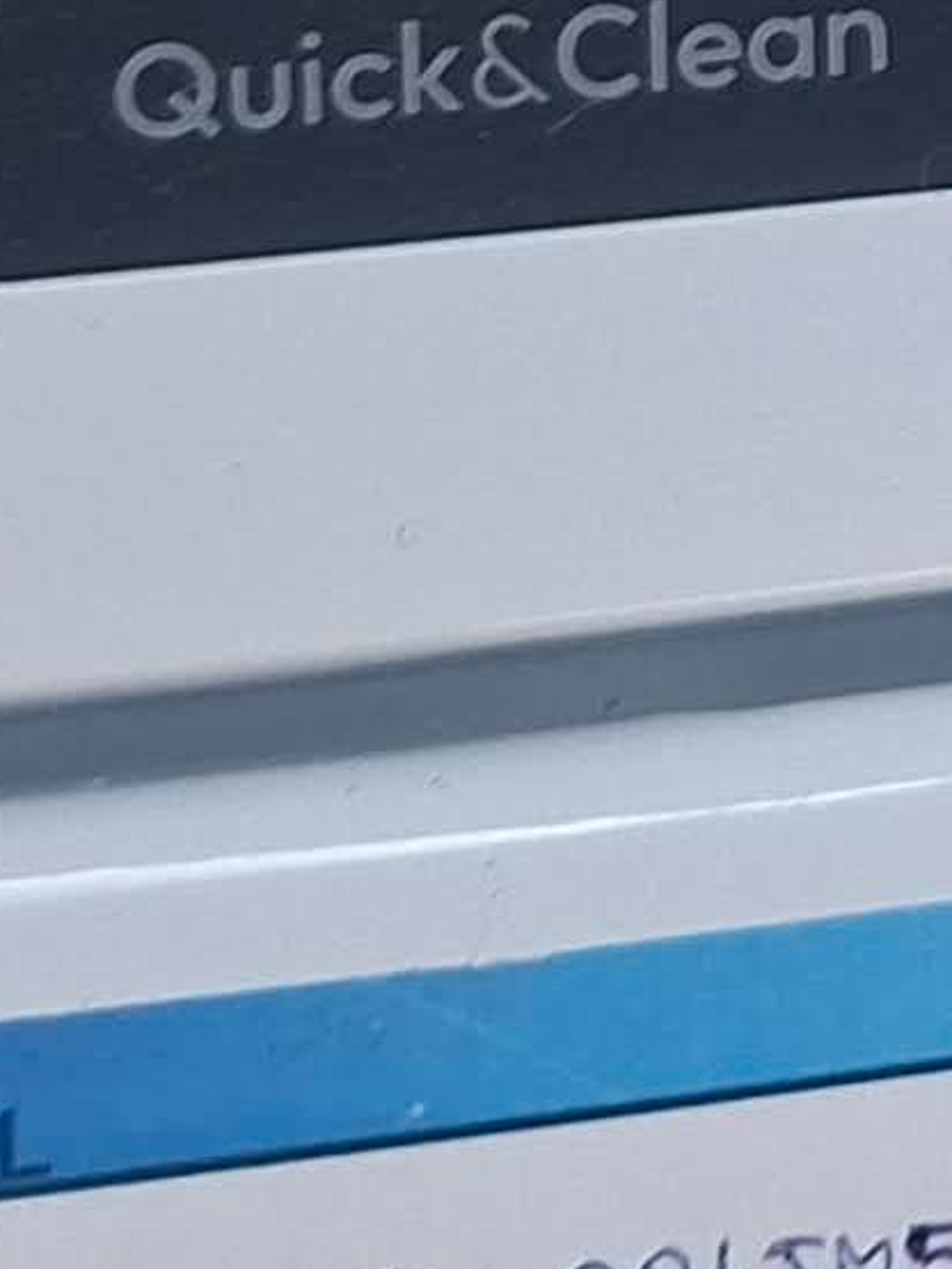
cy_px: -1219
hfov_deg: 7.9
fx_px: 6082
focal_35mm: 166
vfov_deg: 10.9
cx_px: 2730
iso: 200
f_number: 1.8
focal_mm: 5.54
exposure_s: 1/100
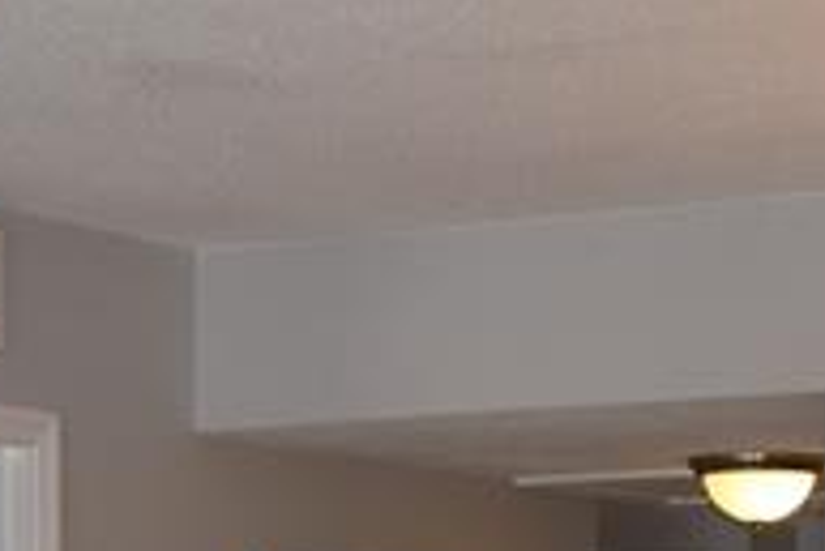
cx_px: 73
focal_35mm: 143
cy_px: 1106
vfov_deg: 9.0
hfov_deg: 14.2
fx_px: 3279
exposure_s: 1/125
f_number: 5.6
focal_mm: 18
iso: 250
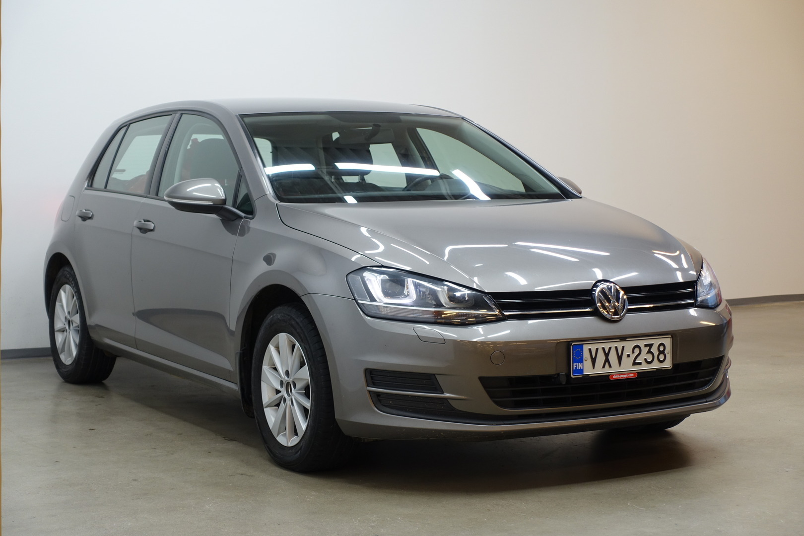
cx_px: 402
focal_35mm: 70
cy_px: 268
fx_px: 1563
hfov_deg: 28.8
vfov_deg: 19.5
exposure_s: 1/80
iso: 200
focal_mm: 25.7
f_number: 2.8
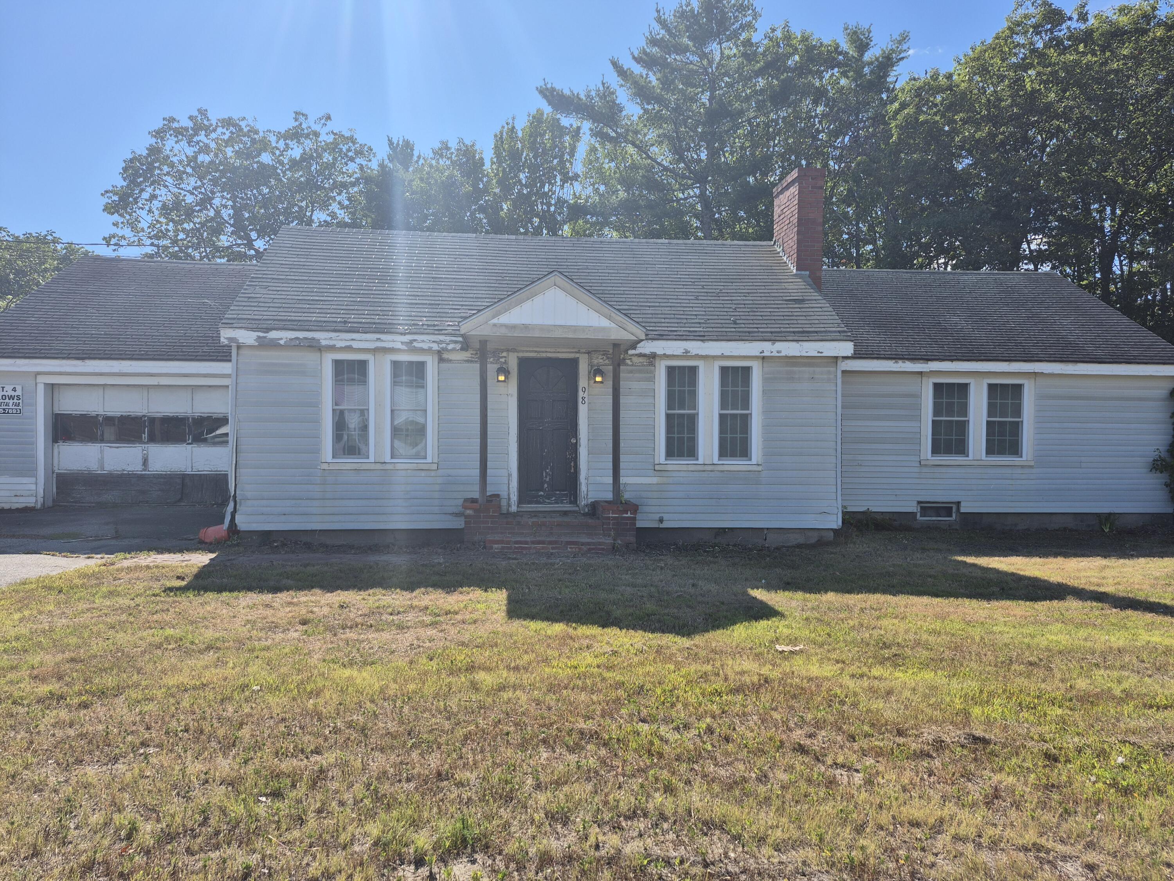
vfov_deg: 58.9
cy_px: 440
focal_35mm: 23
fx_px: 780
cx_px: 587
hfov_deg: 73.9
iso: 25
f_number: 1.8
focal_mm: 5.4
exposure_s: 1/1964
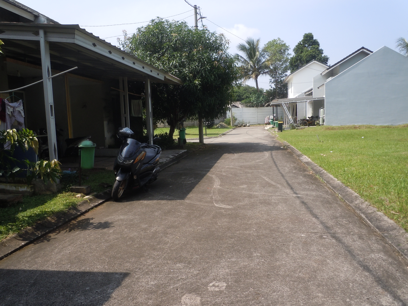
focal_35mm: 28
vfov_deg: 49.7
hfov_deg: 63.4
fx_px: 330
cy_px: 153
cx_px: 204
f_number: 3.7
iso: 100
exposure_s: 1/500
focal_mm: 5
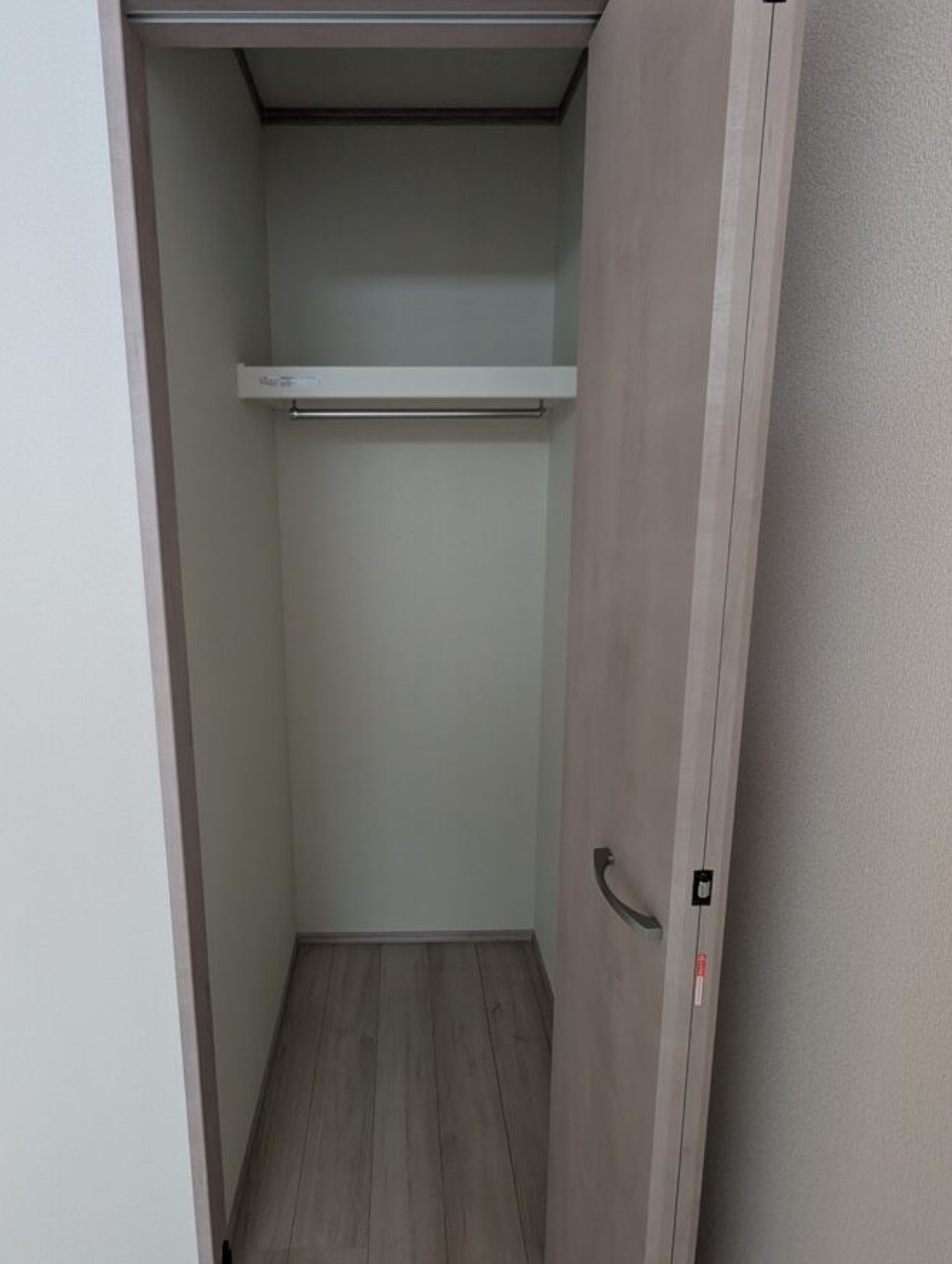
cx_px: 404
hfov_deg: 81.3
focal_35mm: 15
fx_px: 549
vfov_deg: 97.9
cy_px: 590
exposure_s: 1/23.8
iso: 344
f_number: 2.2
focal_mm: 1.95
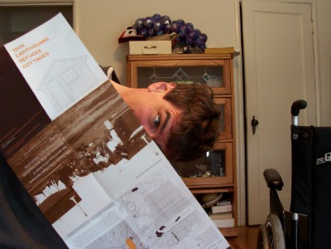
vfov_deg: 38.7
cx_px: 166
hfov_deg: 50.1
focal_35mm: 37
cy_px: 124
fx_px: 354
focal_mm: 5.6
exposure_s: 1/8
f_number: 2.8
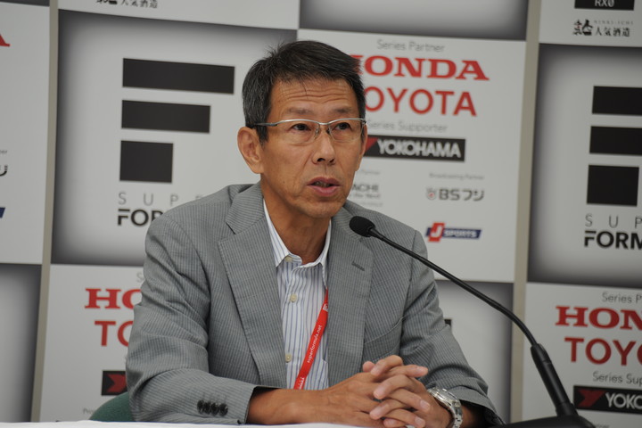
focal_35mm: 200
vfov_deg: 6.9
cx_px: 321
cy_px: 214
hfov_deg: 10.3
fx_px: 3566
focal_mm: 200
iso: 200
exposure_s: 1/60
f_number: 5.6
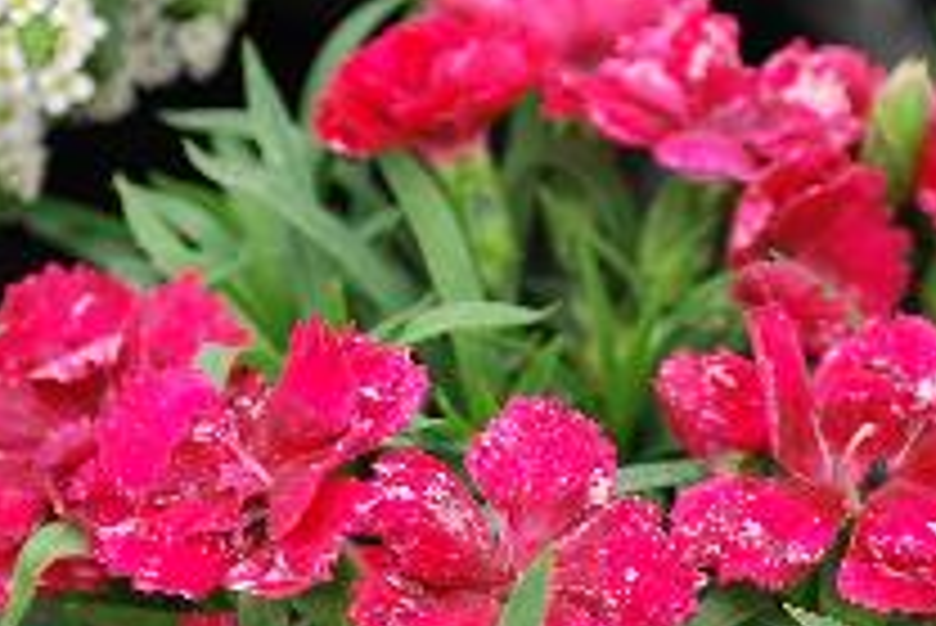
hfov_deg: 16.0
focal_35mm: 127
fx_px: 3304
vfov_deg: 10.8
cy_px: 455
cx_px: 706
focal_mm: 44
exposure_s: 1/30
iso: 200
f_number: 5.3
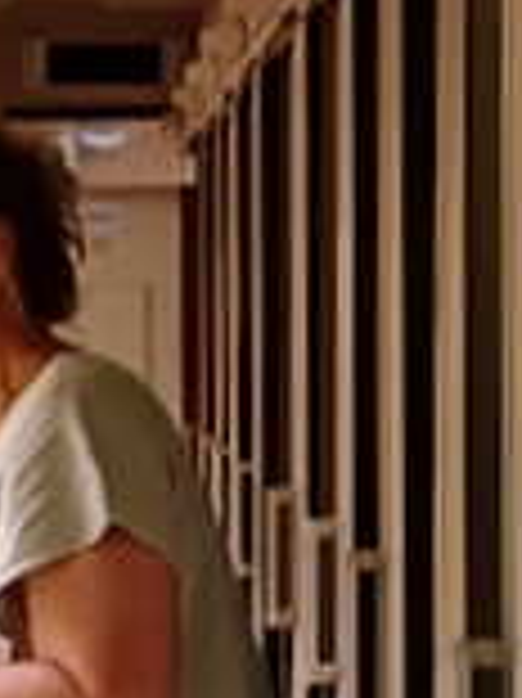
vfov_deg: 5.3
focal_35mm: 372
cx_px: -115
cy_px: 887
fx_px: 7490
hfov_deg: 4.0
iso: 321
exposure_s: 1/50
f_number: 1.75
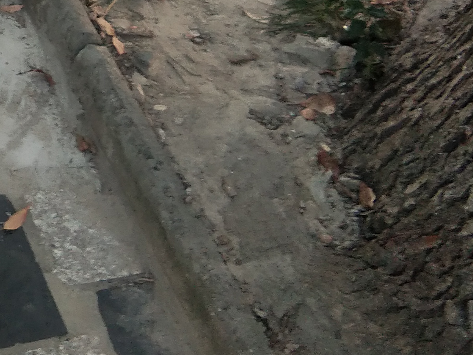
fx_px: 1462
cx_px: -216
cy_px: -143
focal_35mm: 107
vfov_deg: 13.2
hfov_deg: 16.8
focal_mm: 3.69
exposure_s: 1/50
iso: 125
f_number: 2.2
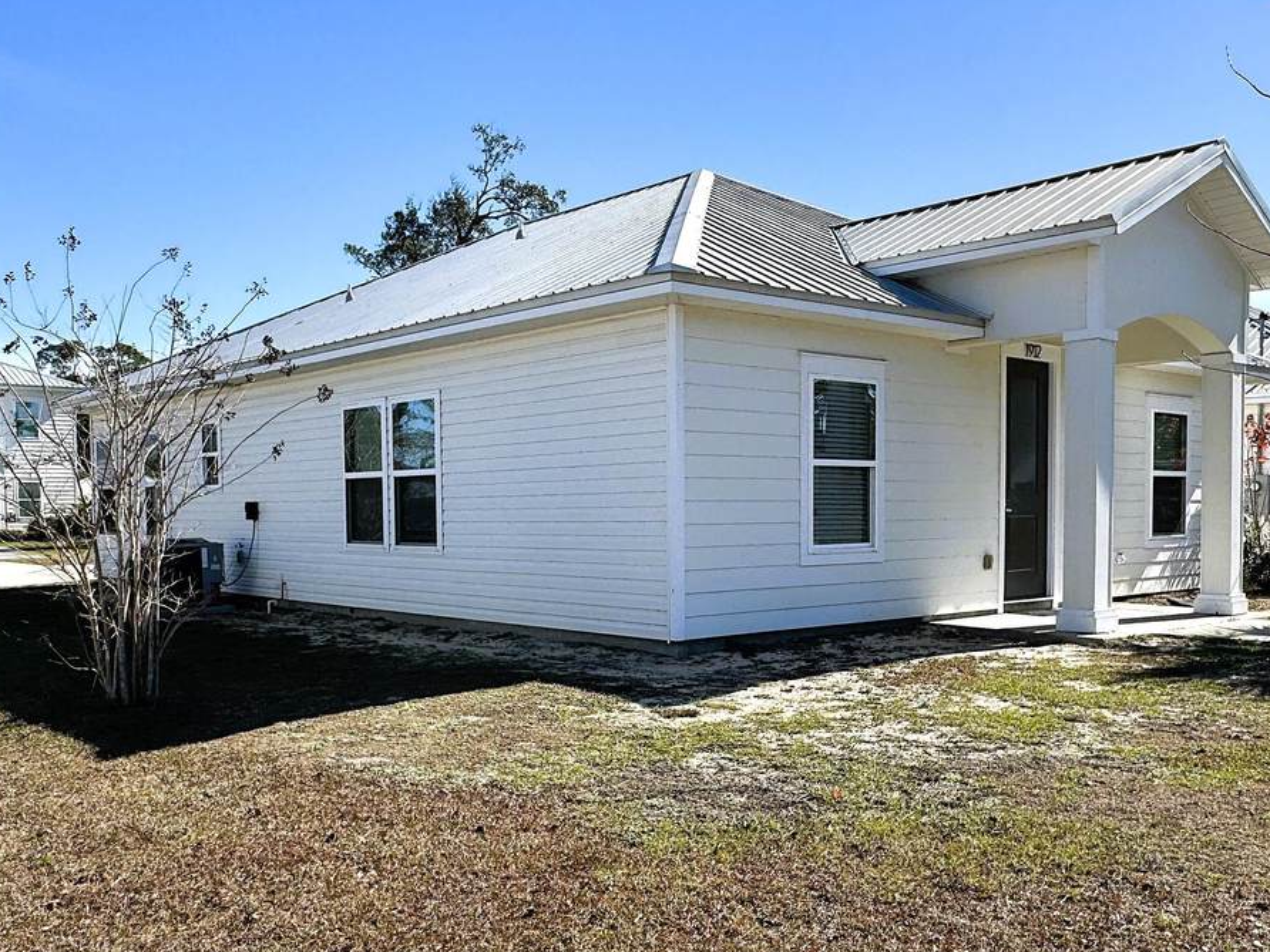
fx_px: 1211
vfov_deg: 42.7
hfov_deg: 55.3
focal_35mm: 33
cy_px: 578
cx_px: 689
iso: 50
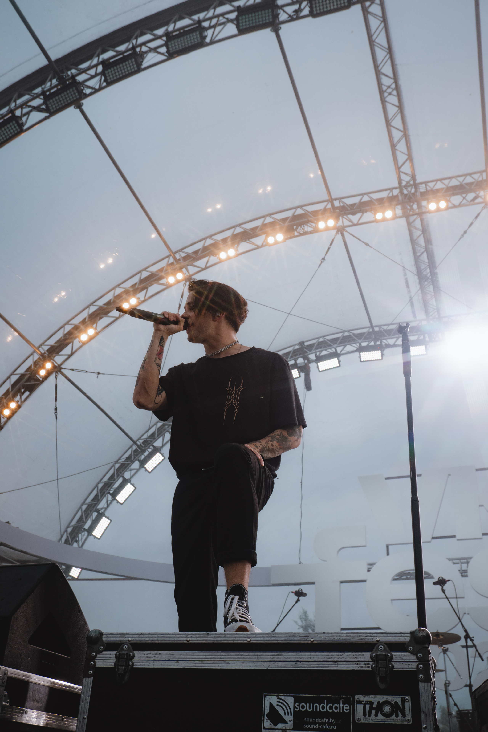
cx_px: 244
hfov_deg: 36.9
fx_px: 732
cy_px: 366
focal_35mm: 36
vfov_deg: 53.1
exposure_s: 1/250
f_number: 6.4
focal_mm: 24.2
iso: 320
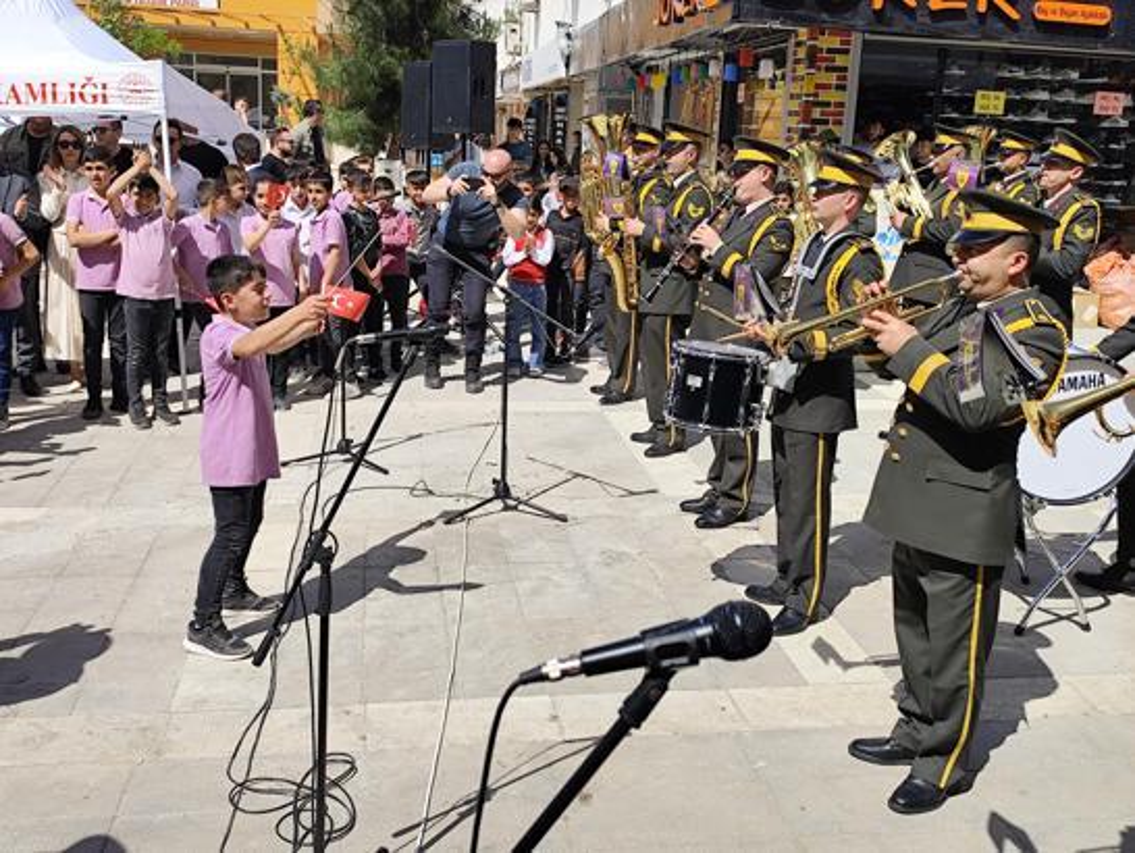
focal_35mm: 35
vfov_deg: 40.7
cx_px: 568
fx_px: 1148
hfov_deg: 52.6
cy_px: 426
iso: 50
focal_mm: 6.14
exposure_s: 1/1360
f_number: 1.65
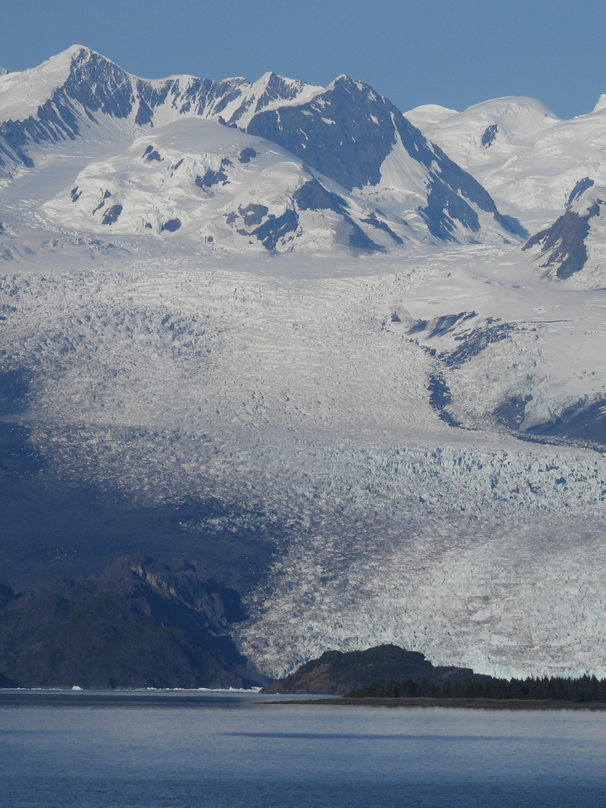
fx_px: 7491
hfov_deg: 4.6
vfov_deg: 6.2
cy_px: 404
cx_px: 452
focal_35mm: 321
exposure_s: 1/2000
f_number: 5
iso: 100
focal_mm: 42.8
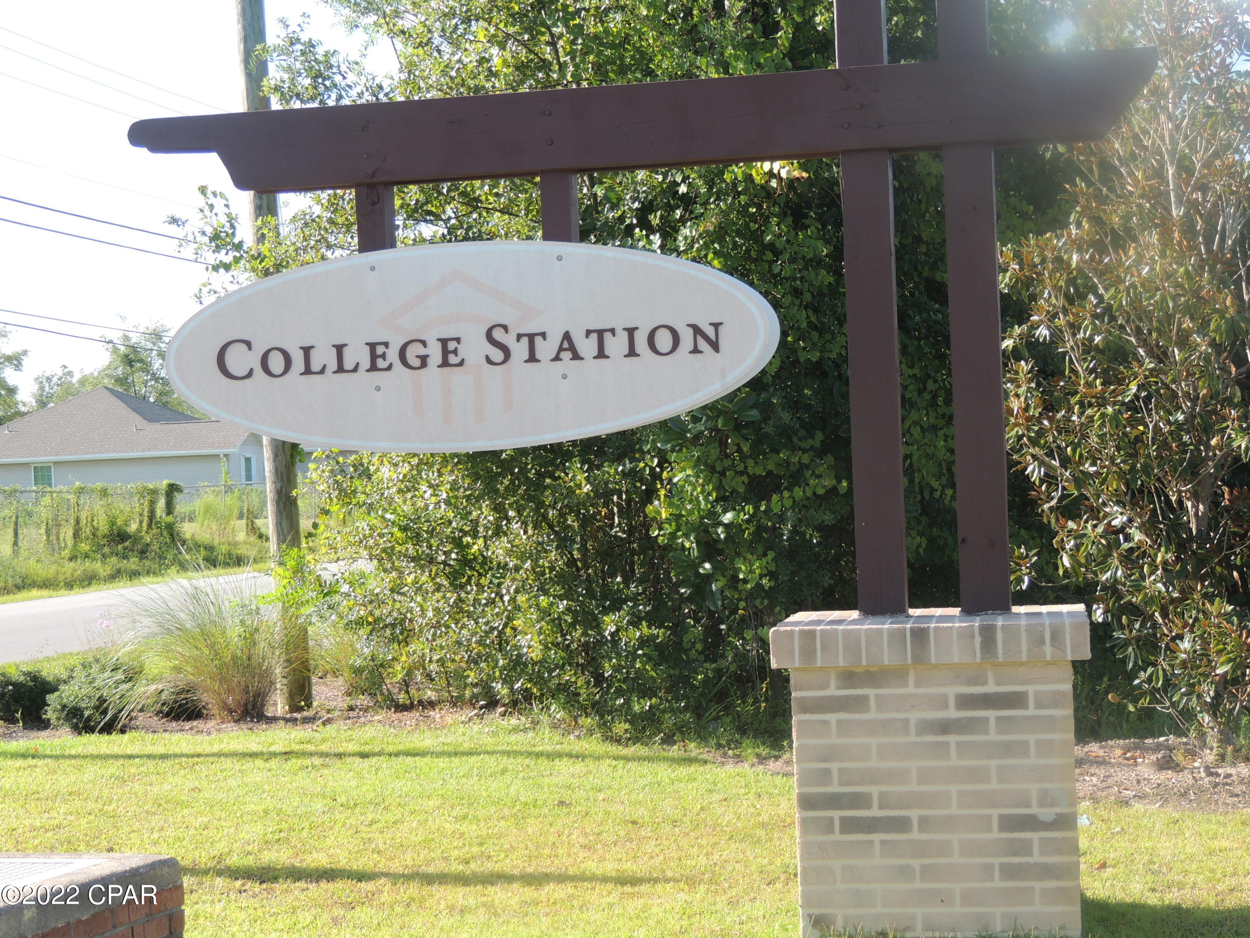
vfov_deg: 19.6
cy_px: 469
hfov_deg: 26.0
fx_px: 2708
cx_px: 625
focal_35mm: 75
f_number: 3.9
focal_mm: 13.3
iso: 100
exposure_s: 1/200
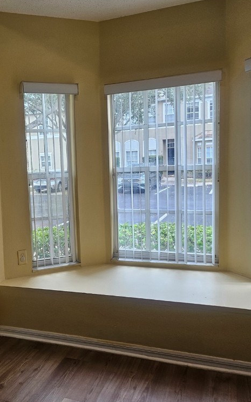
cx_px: 60
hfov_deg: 35.4
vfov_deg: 55.3
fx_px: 383
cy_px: 203
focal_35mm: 35
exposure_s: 1/120
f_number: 1.8
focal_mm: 5
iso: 100
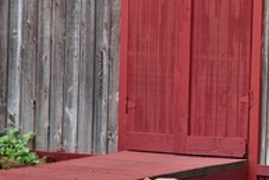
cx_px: 595
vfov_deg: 1.7
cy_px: -230
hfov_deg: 2.6
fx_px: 5945
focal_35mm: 795
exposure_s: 1/250
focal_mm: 120
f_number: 4
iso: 250
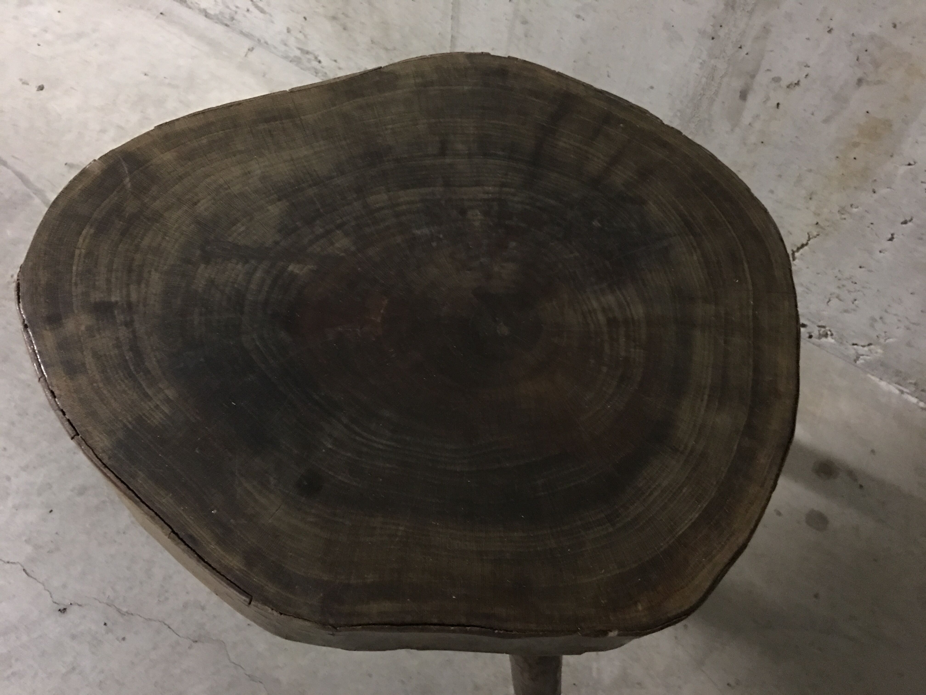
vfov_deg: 48.2
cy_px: 348
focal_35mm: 29
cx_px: 463
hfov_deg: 61.7
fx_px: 776
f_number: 2.2
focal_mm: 4.15
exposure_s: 1/4
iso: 160
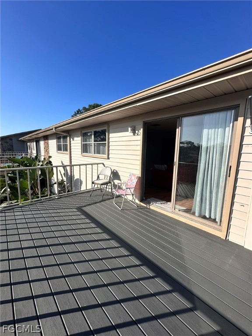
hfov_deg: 85.7
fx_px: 136
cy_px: 168
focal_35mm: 14
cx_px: 126
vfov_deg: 102.1
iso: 50
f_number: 2.2
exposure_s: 1/3300
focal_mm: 2.22
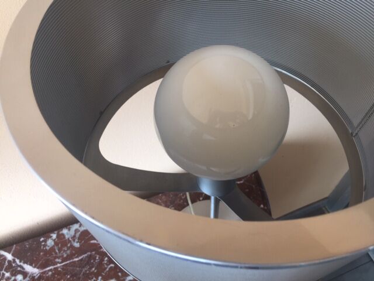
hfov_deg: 61.7
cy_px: 140
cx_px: 187
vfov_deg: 48.2
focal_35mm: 29
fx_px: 313
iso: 32
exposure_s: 1/50
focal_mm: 4.15
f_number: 2.2
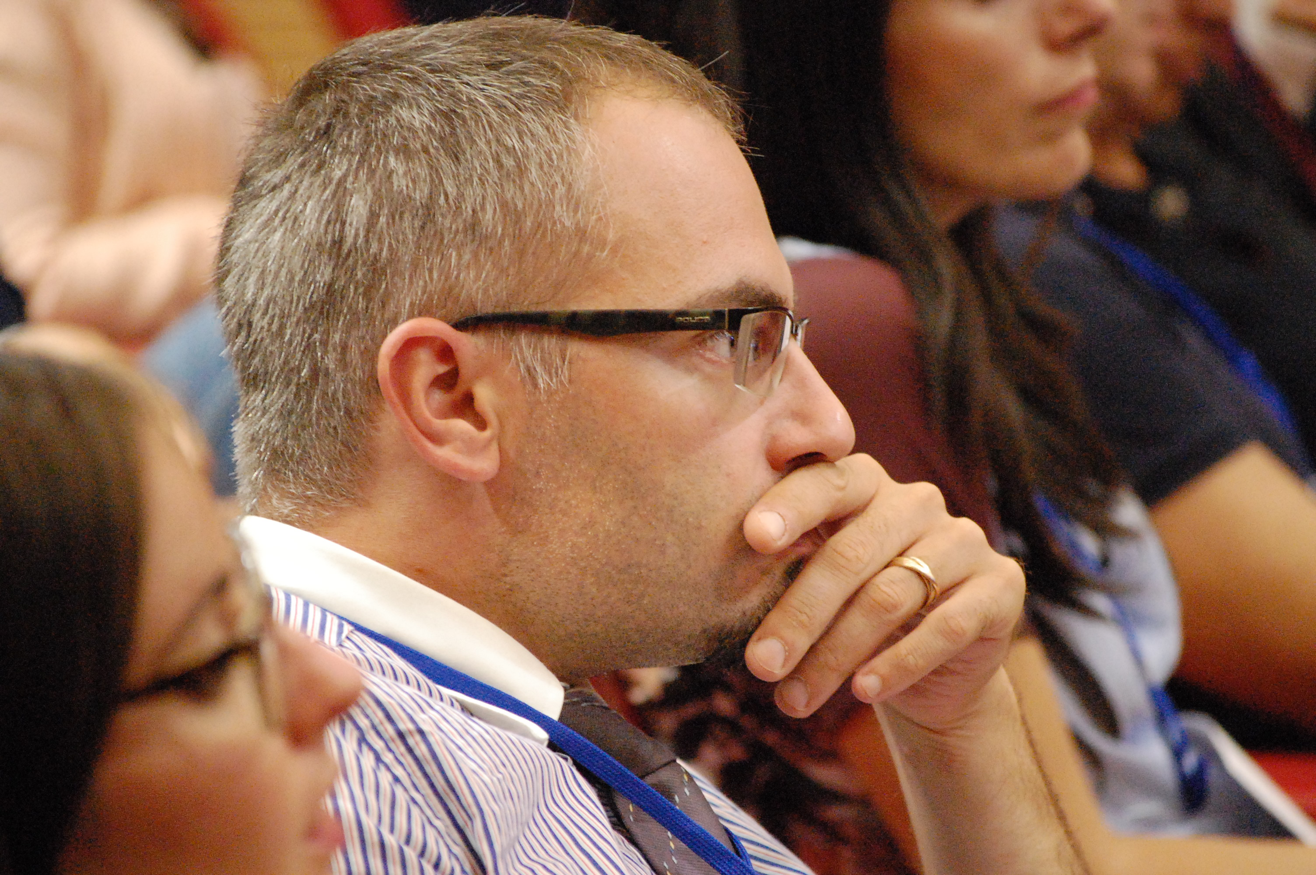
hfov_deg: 8.6
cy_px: 438
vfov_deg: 5.7
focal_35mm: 240
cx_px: 658
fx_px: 8765
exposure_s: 1/40
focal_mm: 160
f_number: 5.3
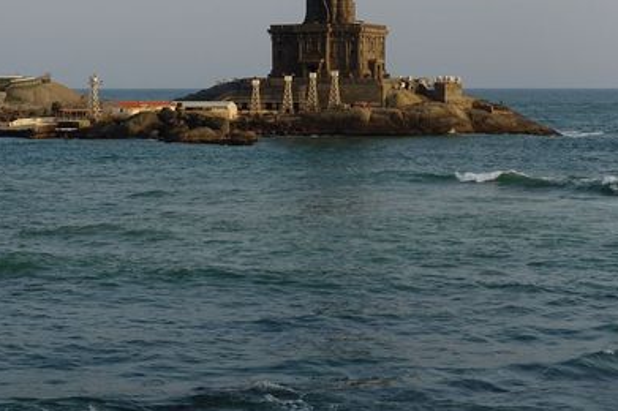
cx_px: 55
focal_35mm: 103
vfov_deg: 13.2
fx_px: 1767
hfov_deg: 19.5
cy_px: 37
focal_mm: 20.43
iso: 125
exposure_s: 1/320
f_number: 5.6
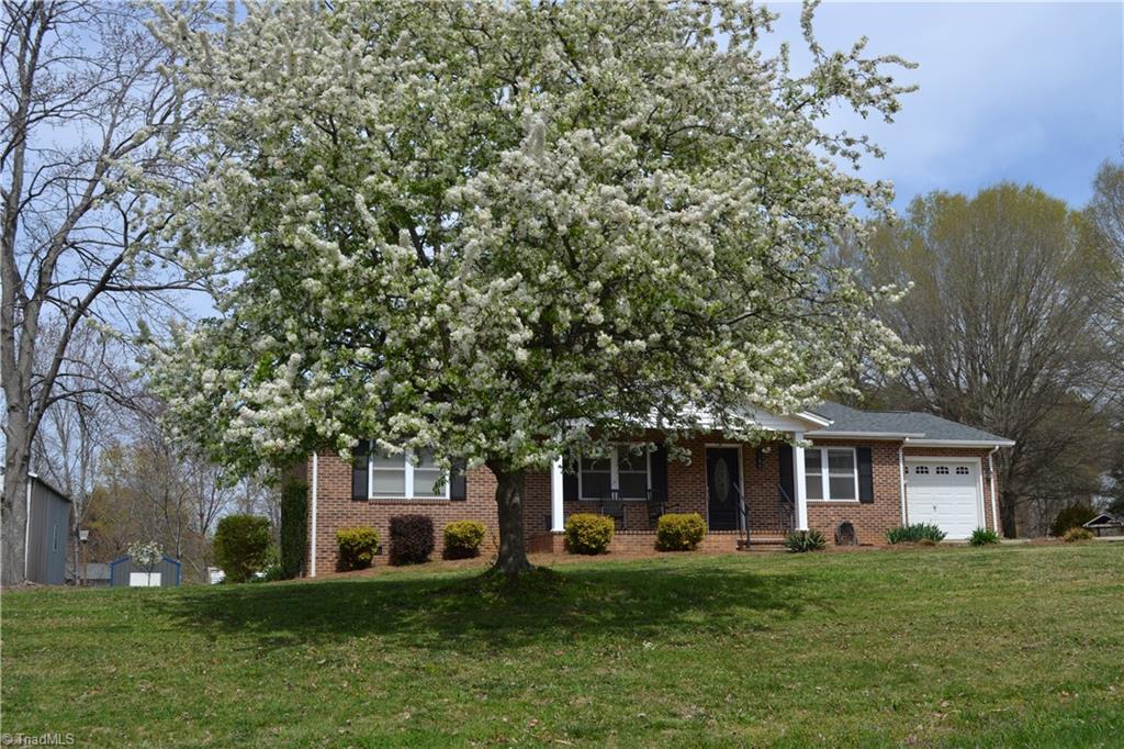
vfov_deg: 36.8
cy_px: 374
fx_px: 1124
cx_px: 562
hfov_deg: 53.1
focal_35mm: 36
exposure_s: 1/250
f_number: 8
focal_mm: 24
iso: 100
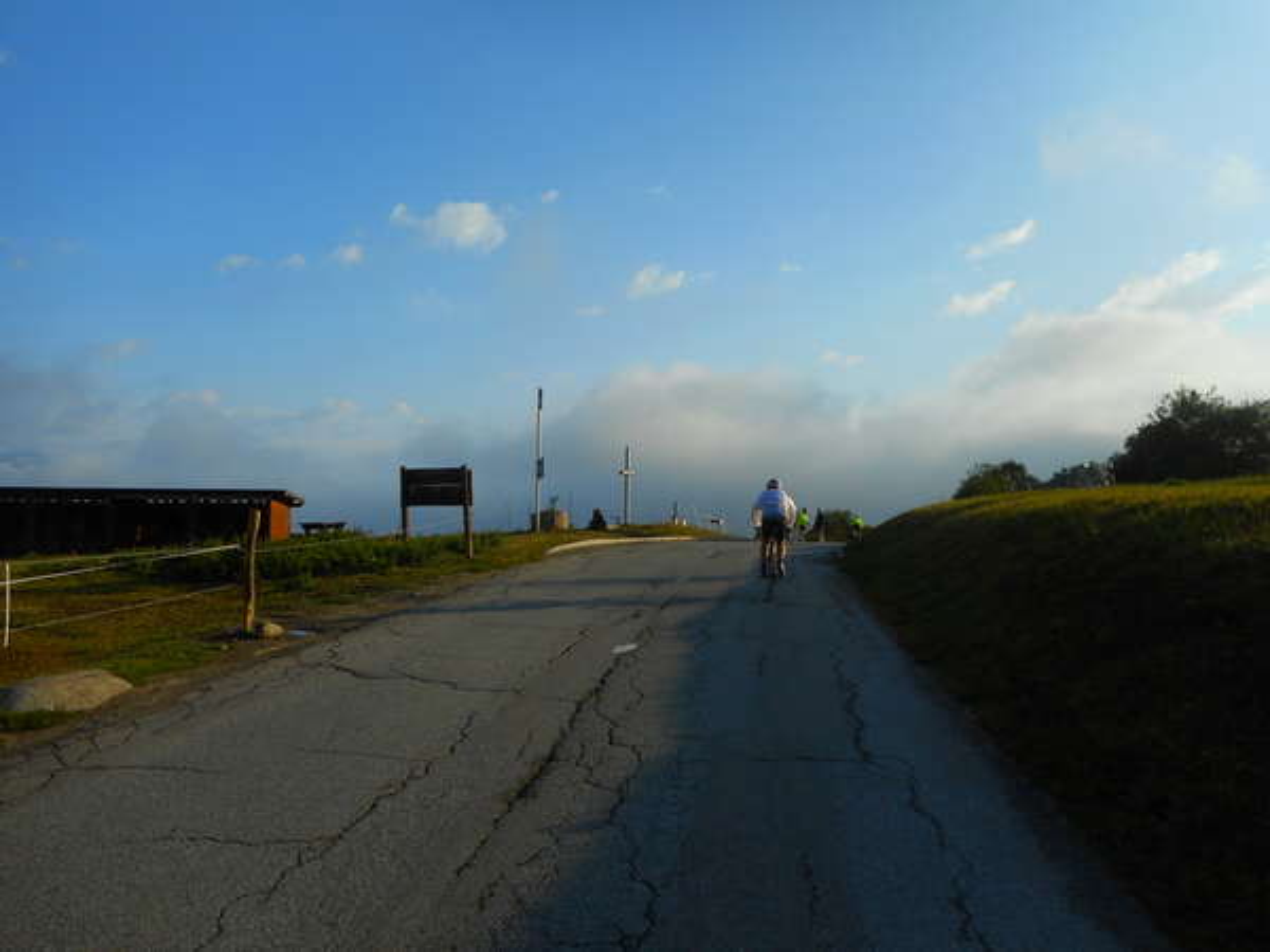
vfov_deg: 54.9
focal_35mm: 25
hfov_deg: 69.4
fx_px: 917
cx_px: 635
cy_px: 476
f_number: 3.7
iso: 80
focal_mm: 4.5
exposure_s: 1/1000
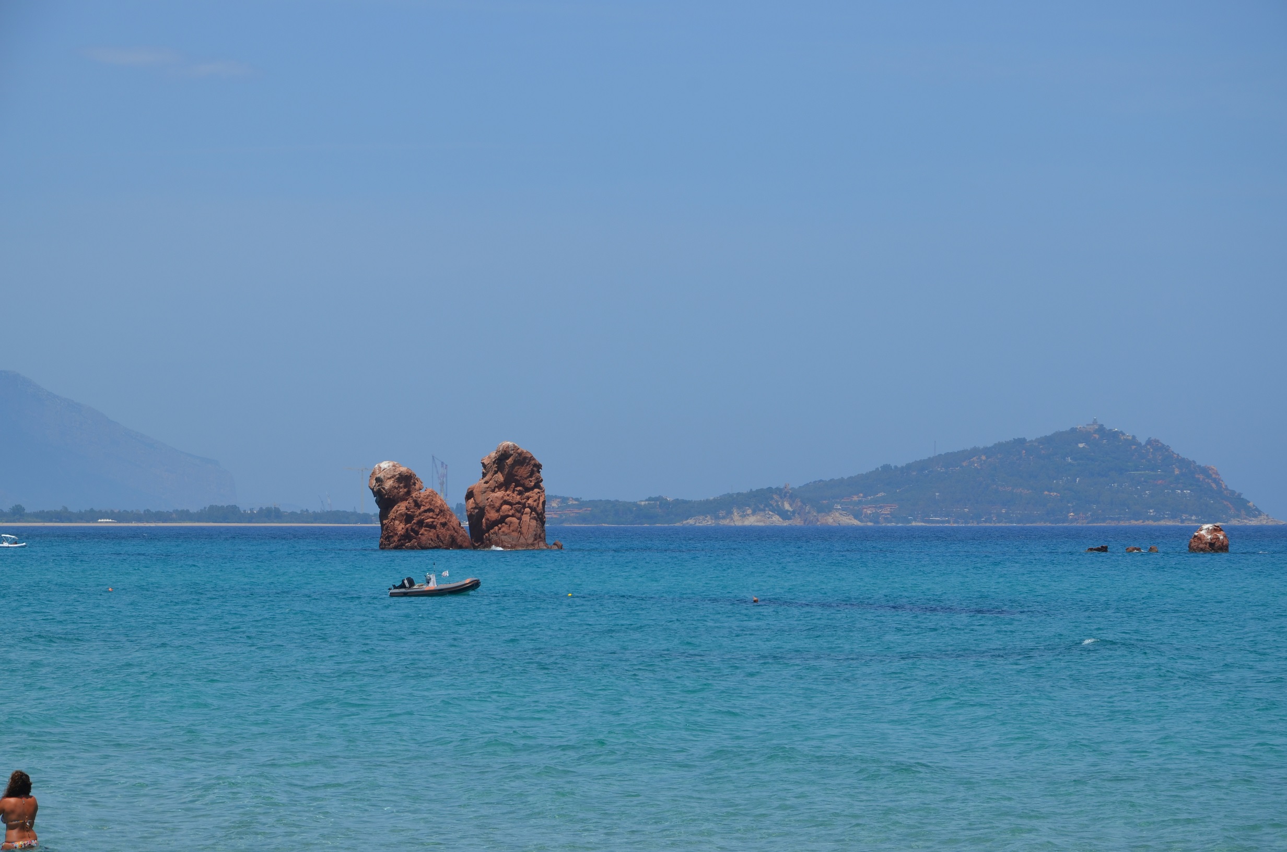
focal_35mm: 135
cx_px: 644
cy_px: 426
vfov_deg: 10.1
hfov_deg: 15.2
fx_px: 4816
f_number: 9
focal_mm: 90
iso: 100
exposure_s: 1/320
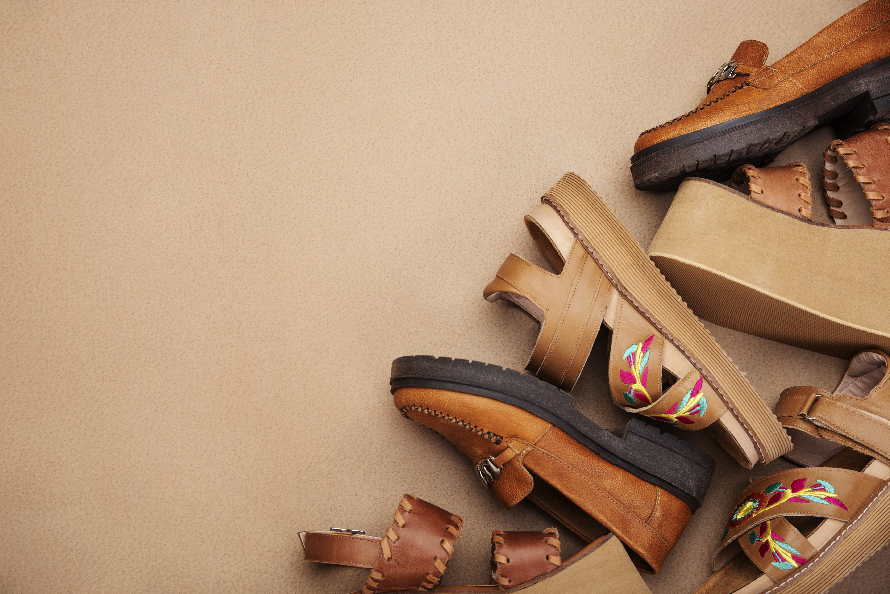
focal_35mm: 66
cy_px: 297
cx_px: 445
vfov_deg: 20.6
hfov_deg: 30.5
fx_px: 1632
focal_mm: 66
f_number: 8
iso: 160
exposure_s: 1/160
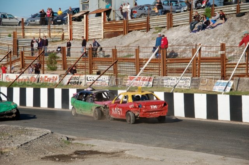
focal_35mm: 117
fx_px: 809
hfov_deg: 17.5
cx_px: 124
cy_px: 82
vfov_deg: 11.7
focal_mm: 78
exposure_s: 1/1000
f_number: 5.6
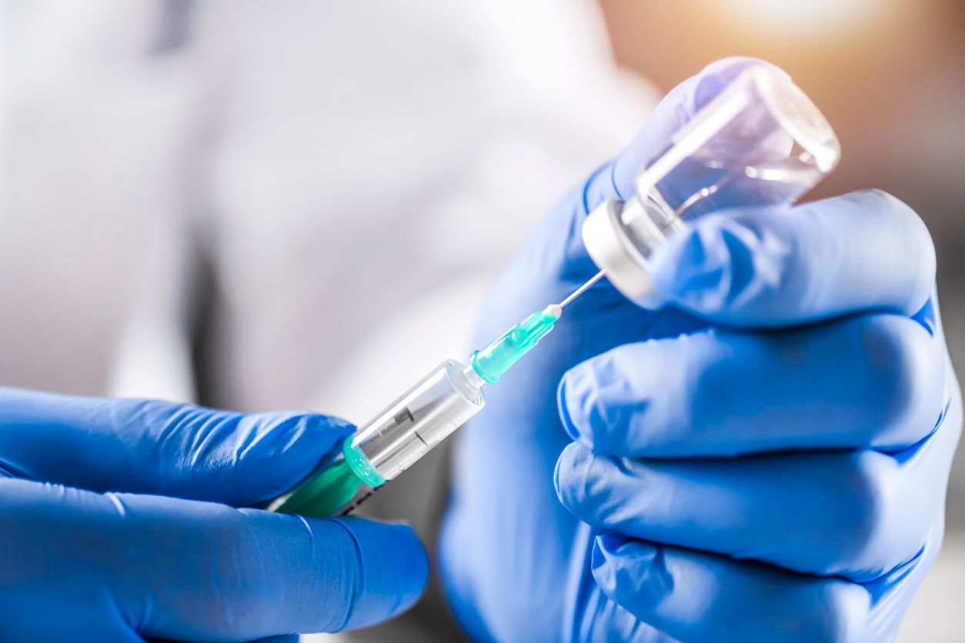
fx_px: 2814
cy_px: 322
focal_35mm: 105
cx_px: 482
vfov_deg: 13.0
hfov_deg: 19.5
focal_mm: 105
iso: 800
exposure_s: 1/200
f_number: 3.2
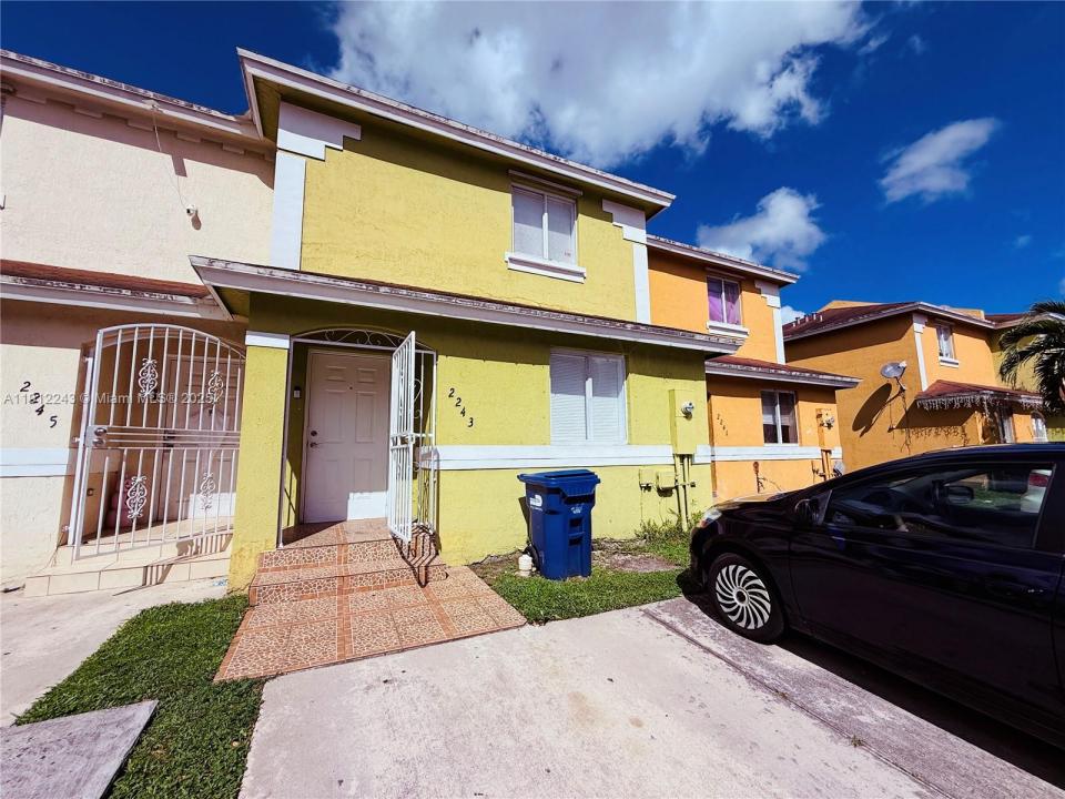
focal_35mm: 14
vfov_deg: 85.7
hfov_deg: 102.1
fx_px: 431
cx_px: 532
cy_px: 400
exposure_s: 1/6173
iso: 50
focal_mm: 2.22
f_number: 2.2
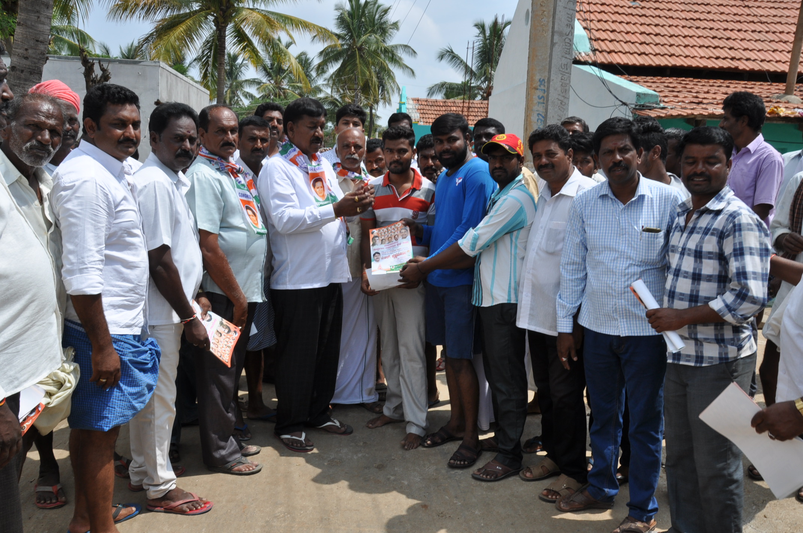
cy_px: 266
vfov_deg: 41.6
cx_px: 402
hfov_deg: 59.6
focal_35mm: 32
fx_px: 702
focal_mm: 21
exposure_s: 1/125
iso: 200
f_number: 18
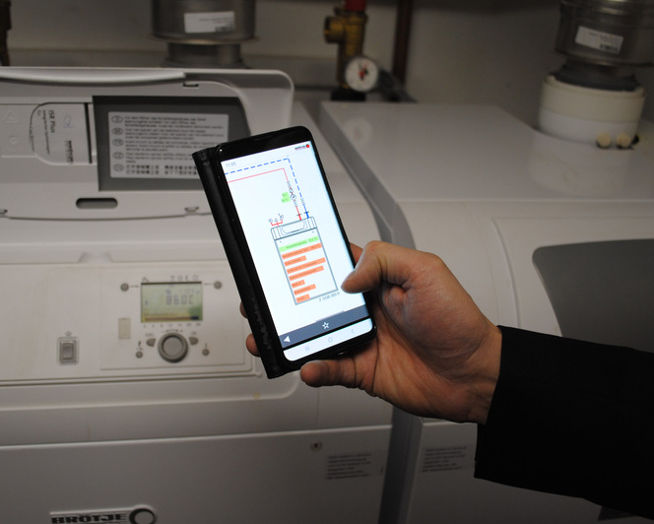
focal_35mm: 37
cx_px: 286
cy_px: 249
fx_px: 717
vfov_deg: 40.2
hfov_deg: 48.9
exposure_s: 1/30
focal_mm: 20
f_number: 3.8
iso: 200
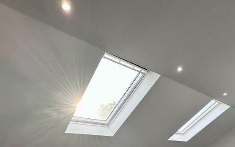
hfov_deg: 68.4
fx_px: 173
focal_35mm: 27
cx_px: 121
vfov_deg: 40.7
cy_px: 144
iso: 40
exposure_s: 1/124
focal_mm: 2.22
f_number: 2.2
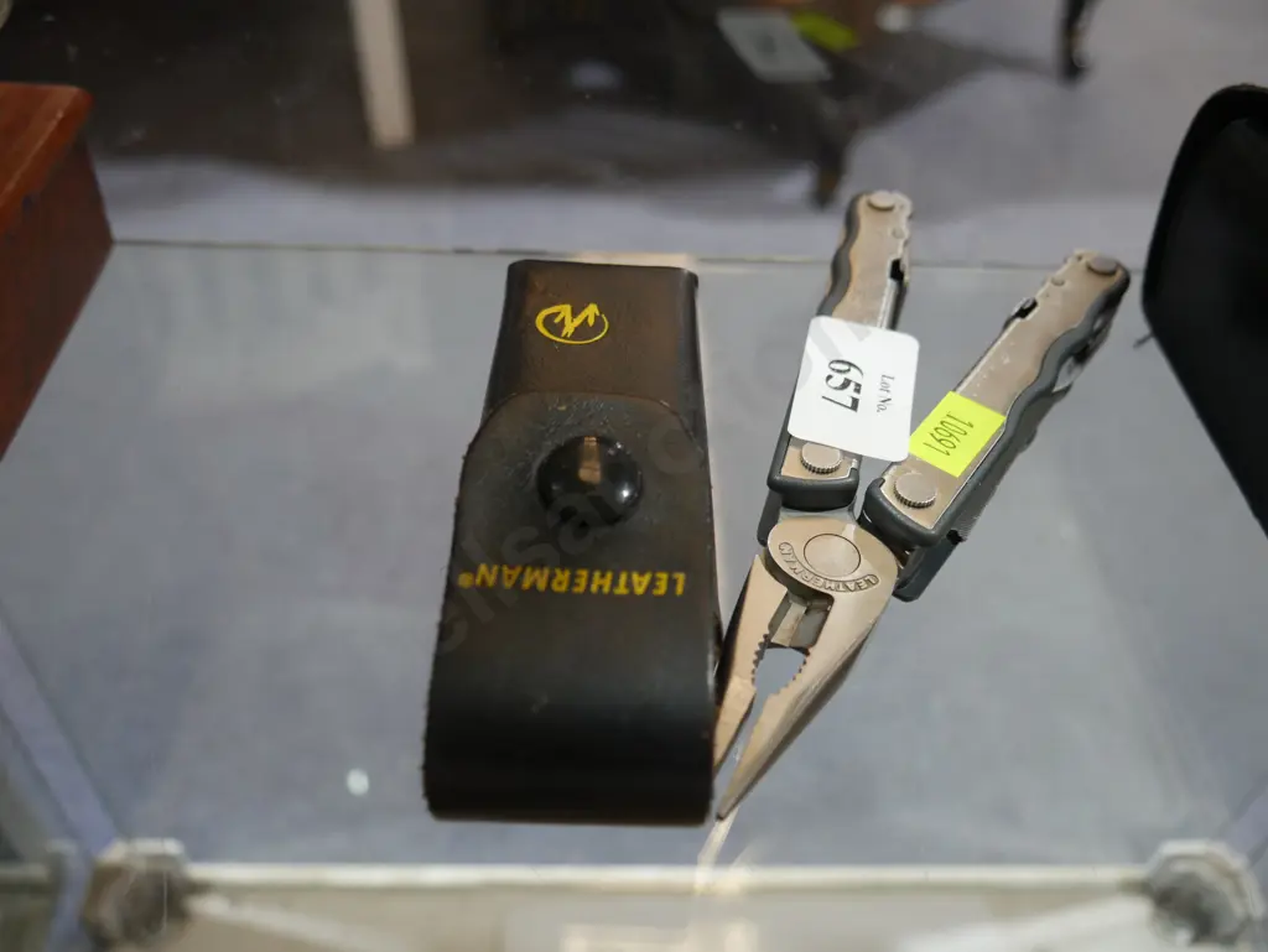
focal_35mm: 32
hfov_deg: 56.8
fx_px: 1173
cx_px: 634
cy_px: 476
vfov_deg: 44.2
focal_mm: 16
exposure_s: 1/60
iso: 320
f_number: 3.6
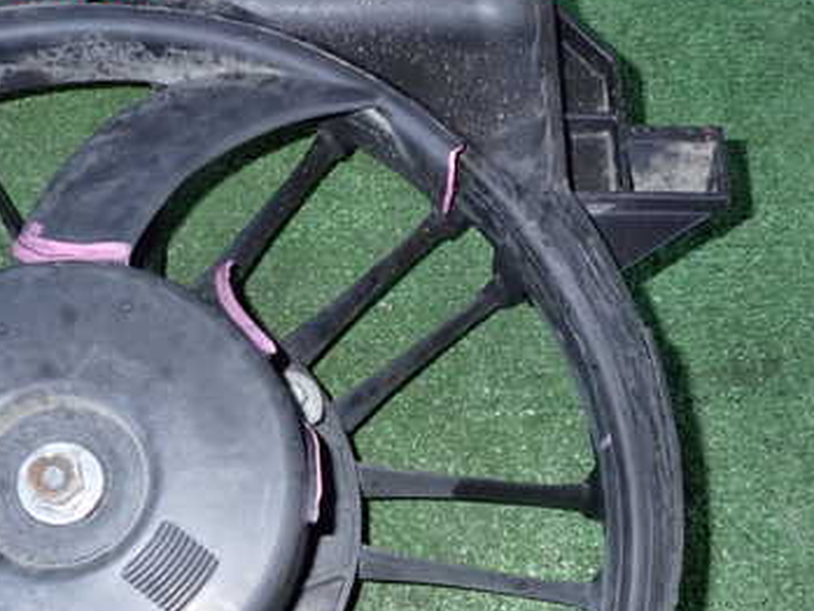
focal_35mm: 43
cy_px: 473
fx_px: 1011
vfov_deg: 32.8
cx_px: 420
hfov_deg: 43.8
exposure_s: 1/100
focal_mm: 4.5
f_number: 8
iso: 640
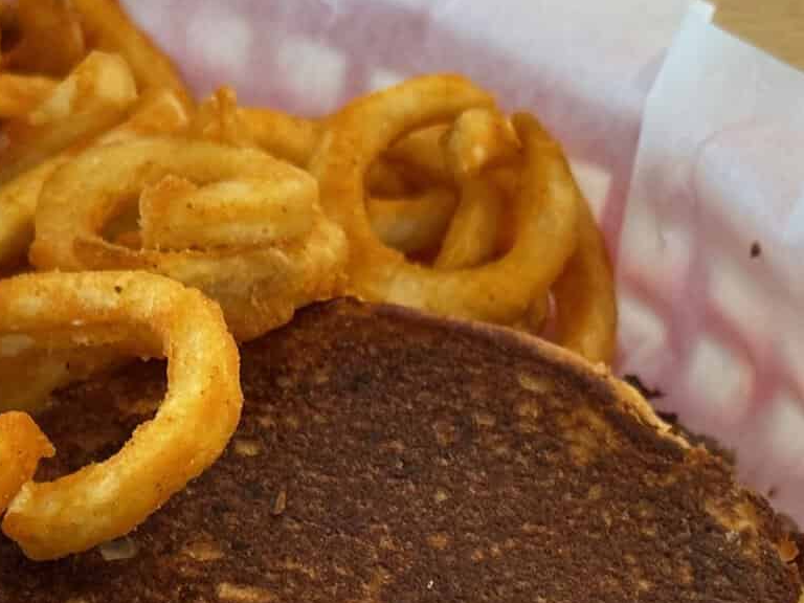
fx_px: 2787
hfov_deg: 16.4
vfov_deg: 12.3
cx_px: 320
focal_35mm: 120
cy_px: 482
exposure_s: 1/40
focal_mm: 6.86
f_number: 1.78
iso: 250
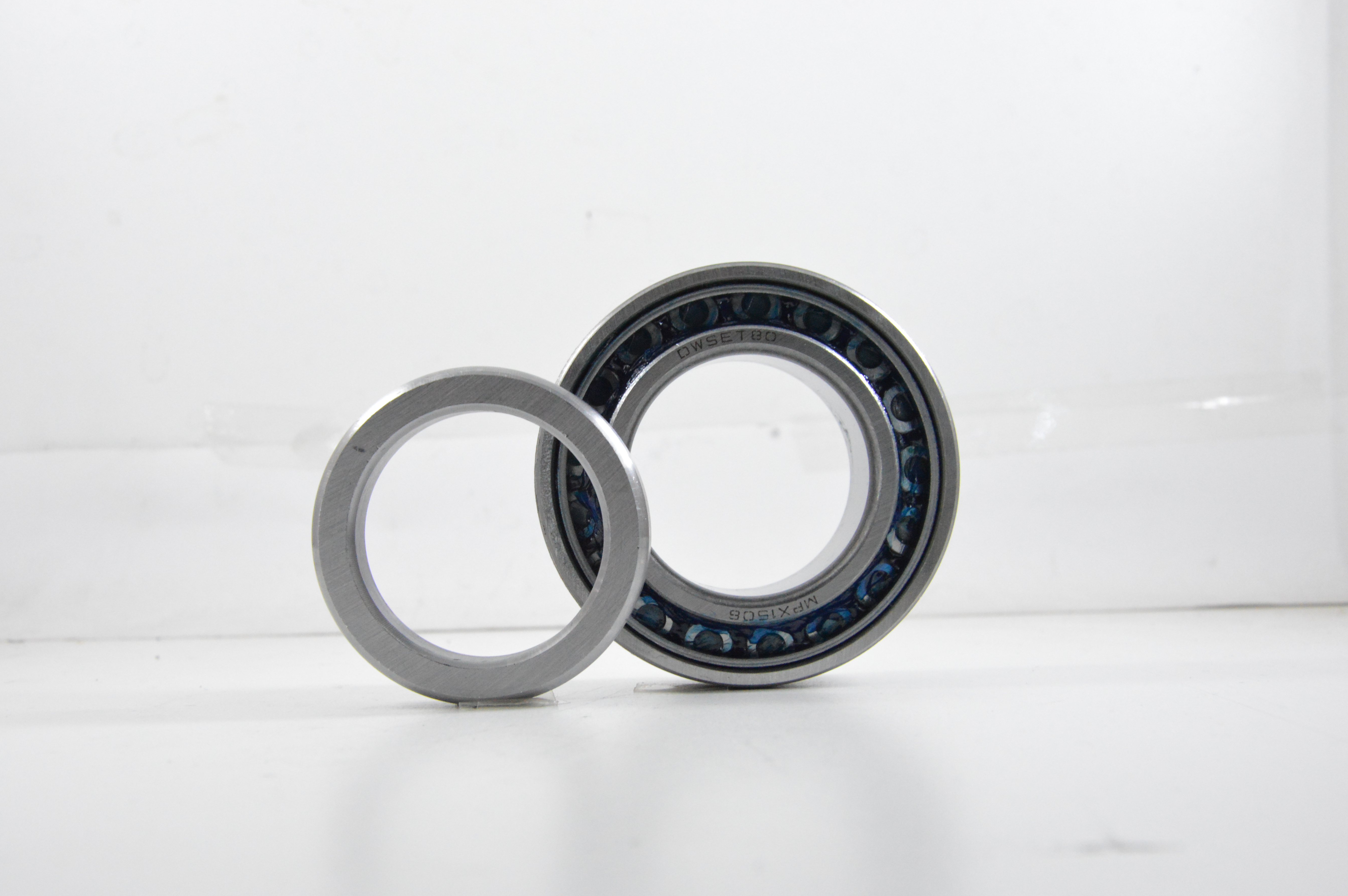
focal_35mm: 54
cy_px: 496
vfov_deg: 25.0
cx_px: 616
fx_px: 2020
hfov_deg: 36.9
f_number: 8
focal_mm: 32
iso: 3200
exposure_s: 1/100
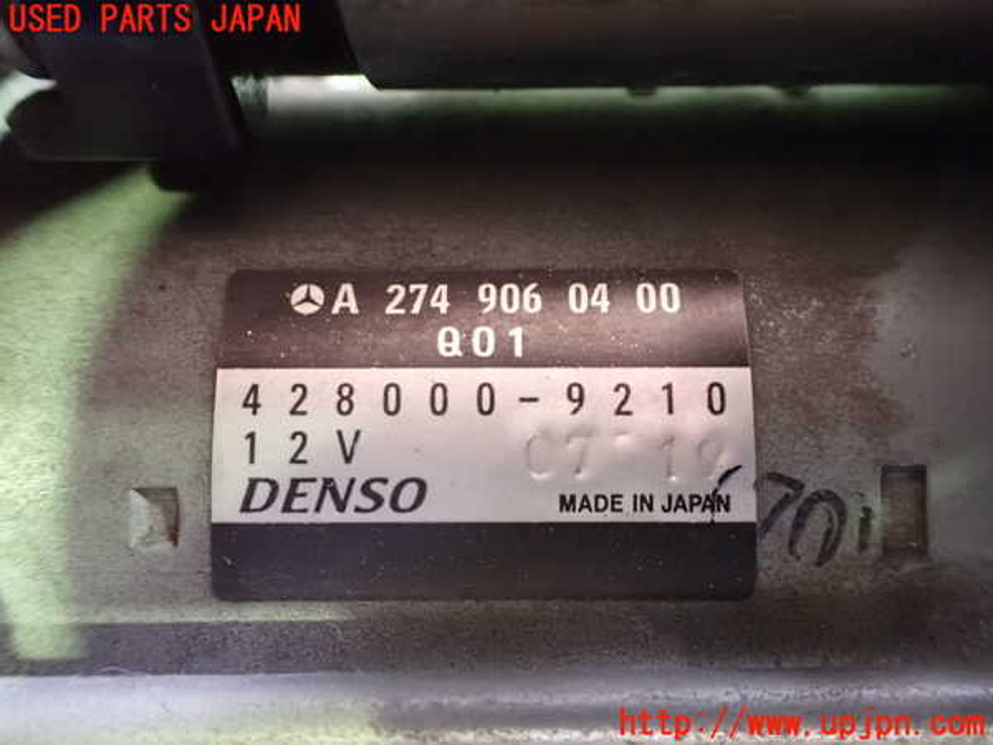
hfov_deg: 60.0
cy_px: 372
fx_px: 861
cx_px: 496
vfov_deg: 46.8
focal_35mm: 30
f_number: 2.3
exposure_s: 1/20
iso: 1600
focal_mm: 5.4
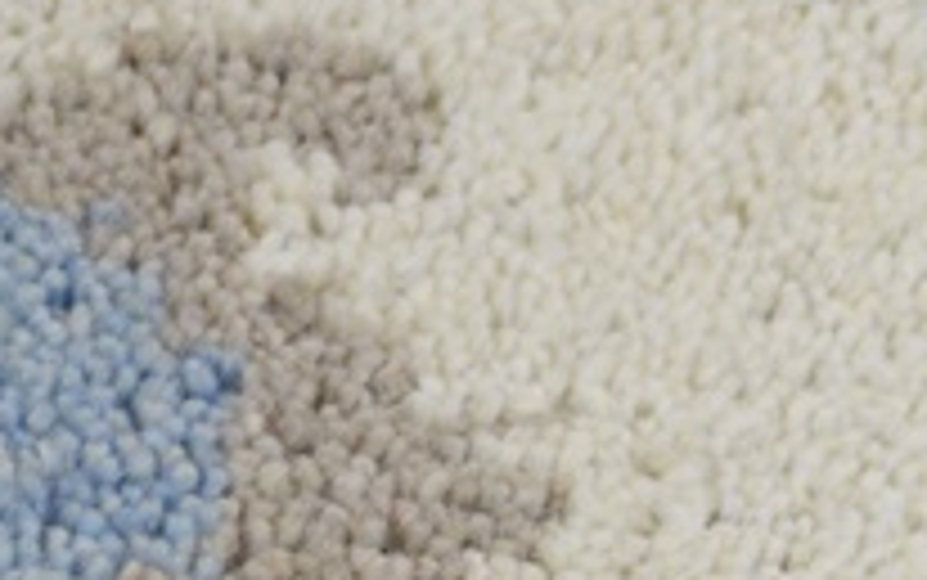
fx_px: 7078
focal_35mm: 280
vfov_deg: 4.7
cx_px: 1872
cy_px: 850
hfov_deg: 7.2
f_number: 5.3
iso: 500
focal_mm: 42
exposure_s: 1/60
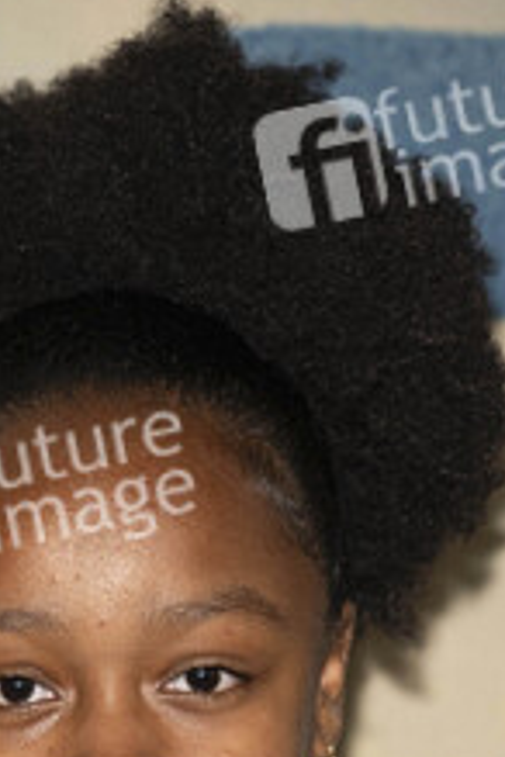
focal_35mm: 274
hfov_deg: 5.0
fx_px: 5765
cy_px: 667
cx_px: 118
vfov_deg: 7.5
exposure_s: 1/200
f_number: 4.5
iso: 800
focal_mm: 150
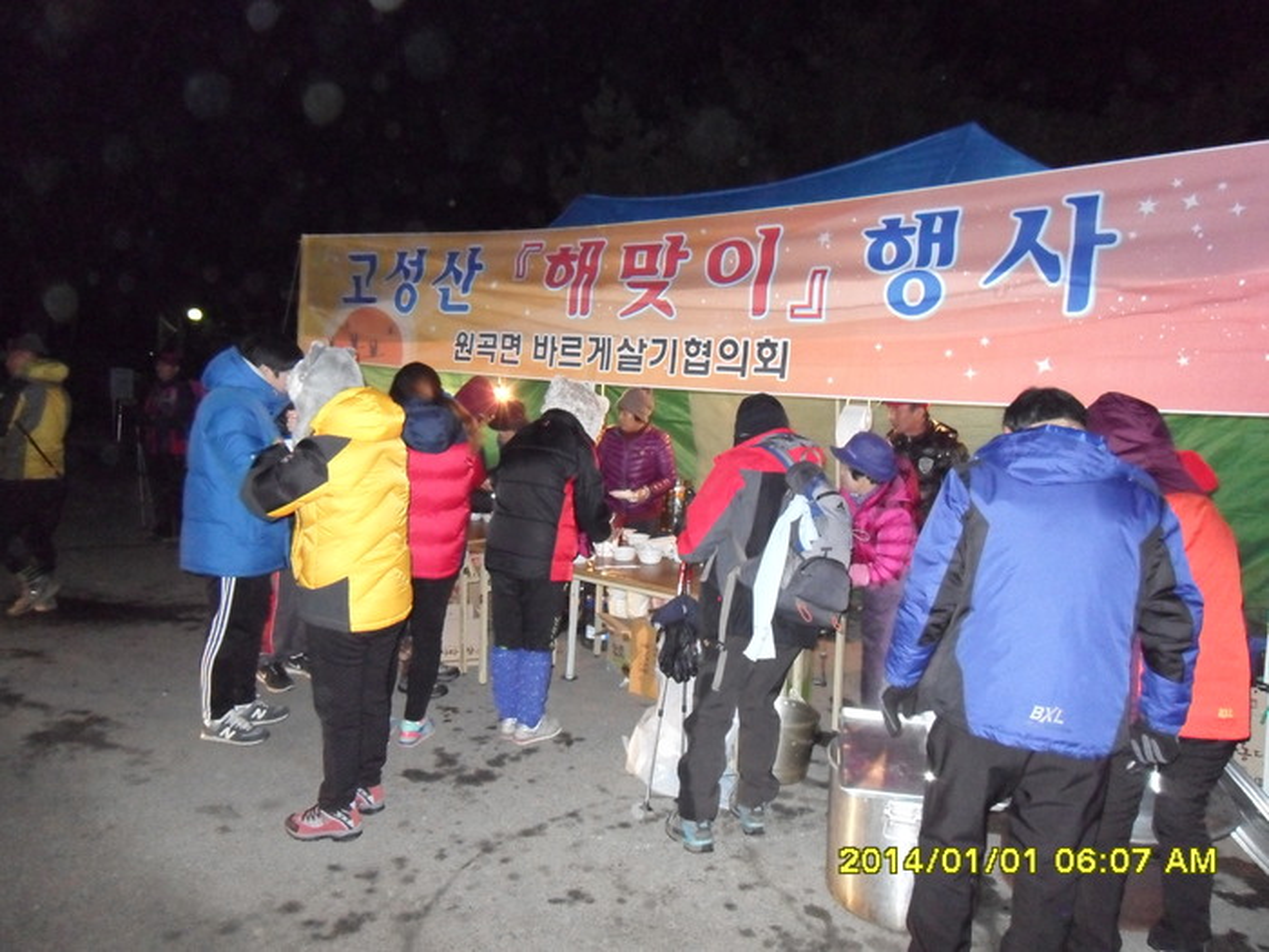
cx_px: 634
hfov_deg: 71.6
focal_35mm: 24
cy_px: 476
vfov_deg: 56.8
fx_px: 880
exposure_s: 1/45
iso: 640
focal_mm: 4.3
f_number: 2.8
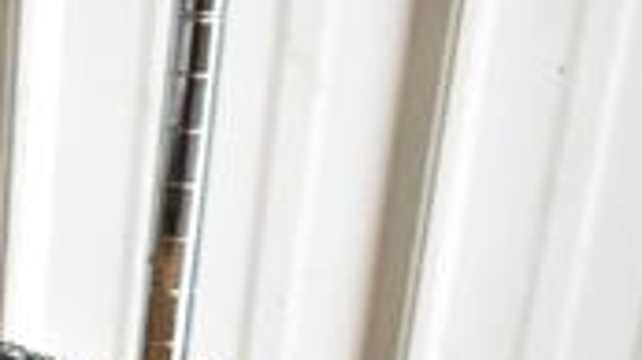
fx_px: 1701
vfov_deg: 11.6
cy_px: 516
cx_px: -323
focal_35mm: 100
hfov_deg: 18.8
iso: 450
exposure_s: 1/30
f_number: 3.5
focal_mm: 18
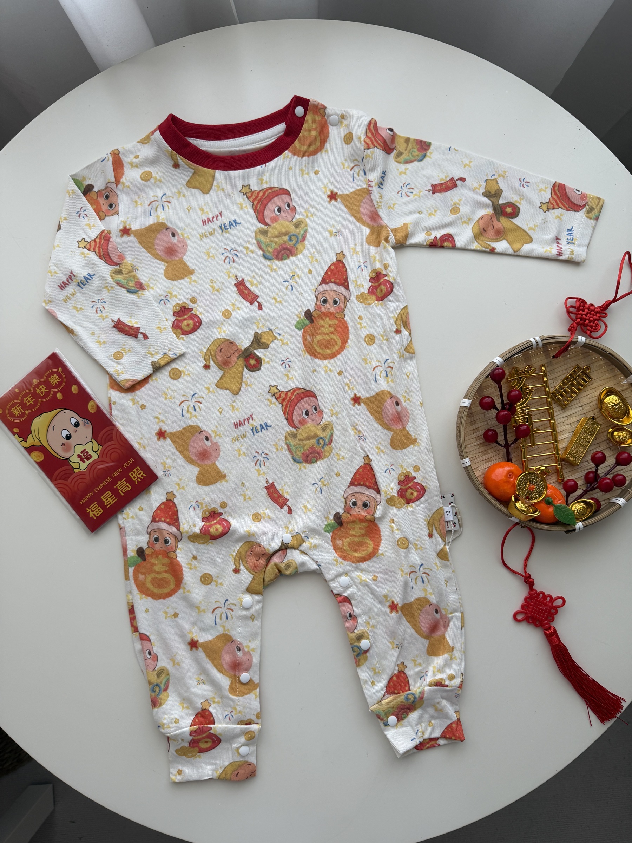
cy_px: 422
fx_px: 584
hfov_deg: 56.8
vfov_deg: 71.6
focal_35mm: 24
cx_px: 316
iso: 100
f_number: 1.78
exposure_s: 1/121
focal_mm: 6.76
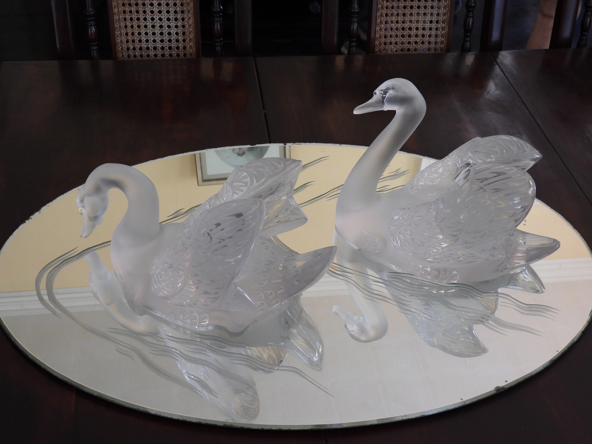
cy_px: 222
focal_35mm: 47
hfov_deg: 40.4
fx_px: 804
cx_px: 296
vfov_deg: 30.9
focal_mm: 8.4
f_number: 3.2
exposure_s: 1/30
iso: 220
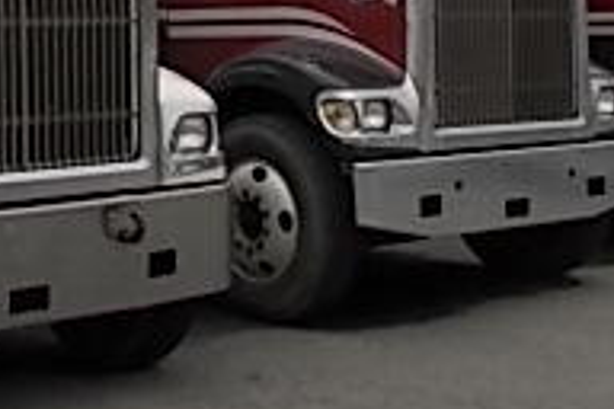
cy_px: -3
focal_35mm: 90
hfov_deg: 22.3
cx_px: 102
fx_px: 1535
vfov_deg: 14.9
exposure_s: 1/125
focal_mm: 4.6
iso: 80
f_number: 3.2
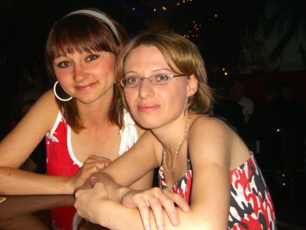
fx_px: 416
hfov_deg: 40.3
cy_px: 108
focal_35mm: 47
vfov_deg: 30.9
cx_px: 132
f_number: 2.8
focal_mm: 7.9
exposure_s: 1/60
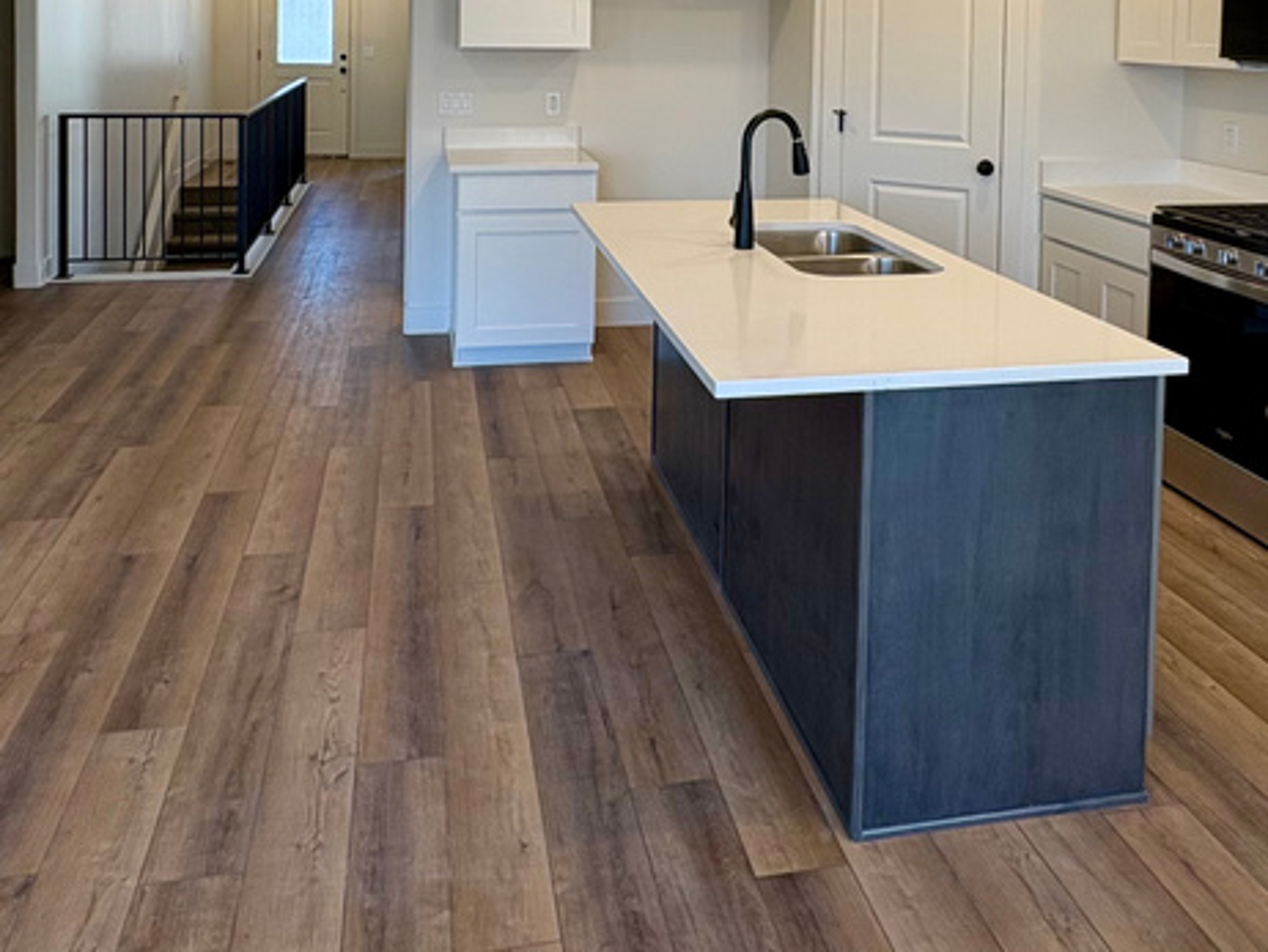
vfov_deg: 41.2
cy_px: 60
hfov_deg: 58.3
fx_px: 1136
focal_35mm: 31
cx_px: 653
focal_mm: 2.22
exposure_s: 1/120
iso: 100
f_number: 2.2
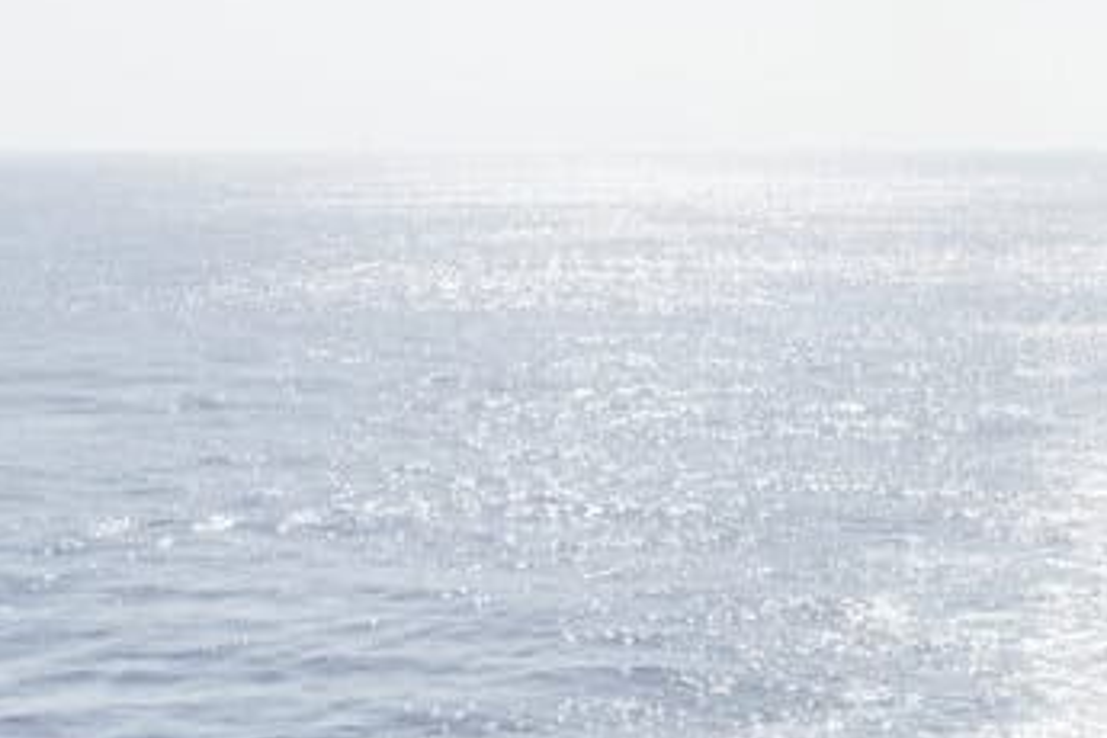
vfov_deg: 12.0
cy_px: 1826
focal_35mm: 89
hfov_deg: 21.1
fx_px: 2737
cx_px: 1380
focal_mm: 16
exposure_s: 1/200
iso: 200
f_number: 11
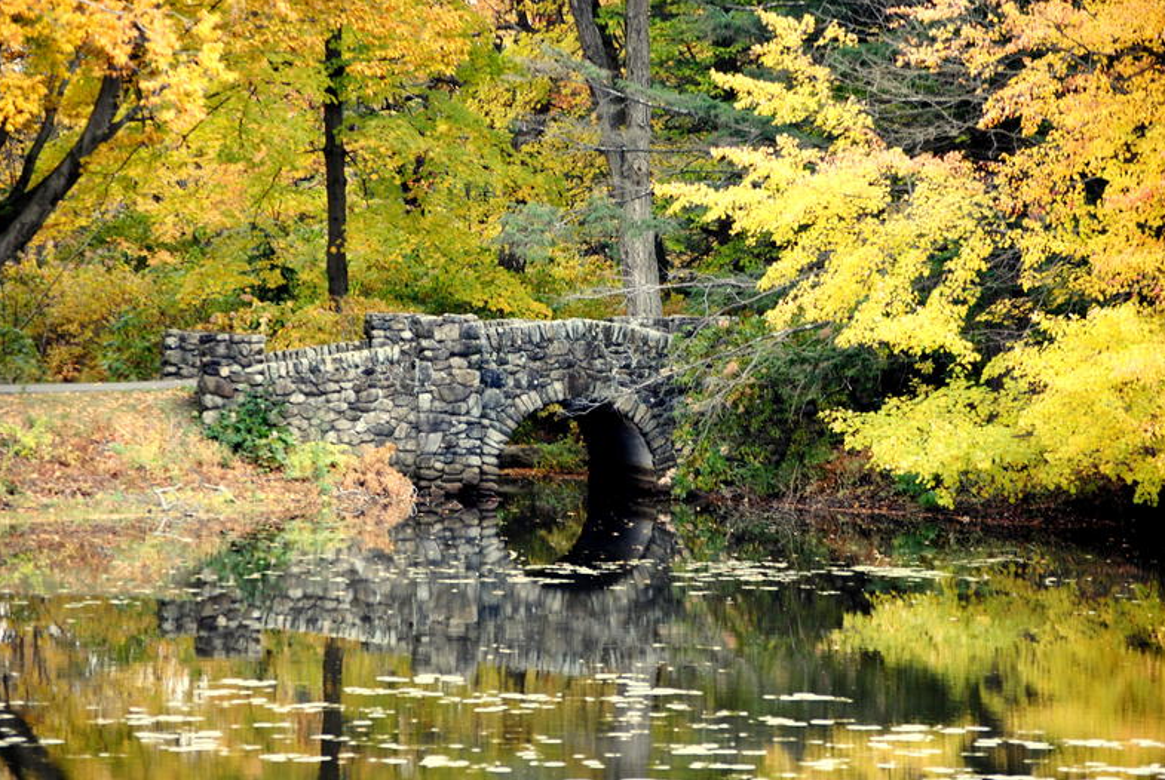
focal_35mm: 161
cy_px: 394
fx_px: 5202
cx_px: 579
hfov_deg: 12.8
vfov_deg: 8.6
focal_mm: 105
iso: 200
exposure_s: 1/125
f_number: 4.5
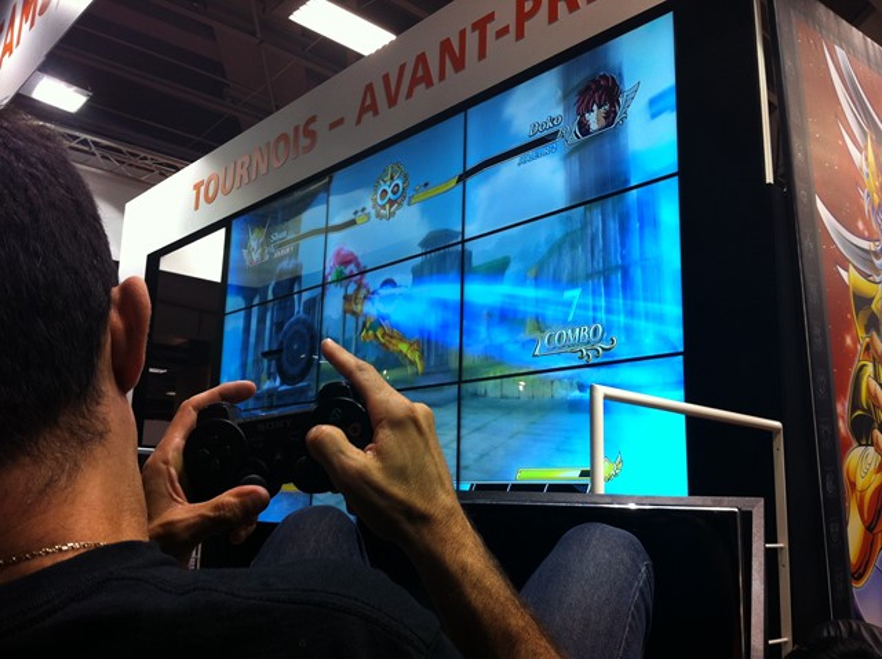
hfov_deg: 52.7
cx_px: 441
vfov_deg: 40.6
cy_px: 330
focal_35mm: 35
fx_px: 890
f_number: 2.8
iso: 80
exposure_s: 1/40
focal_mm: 3.85
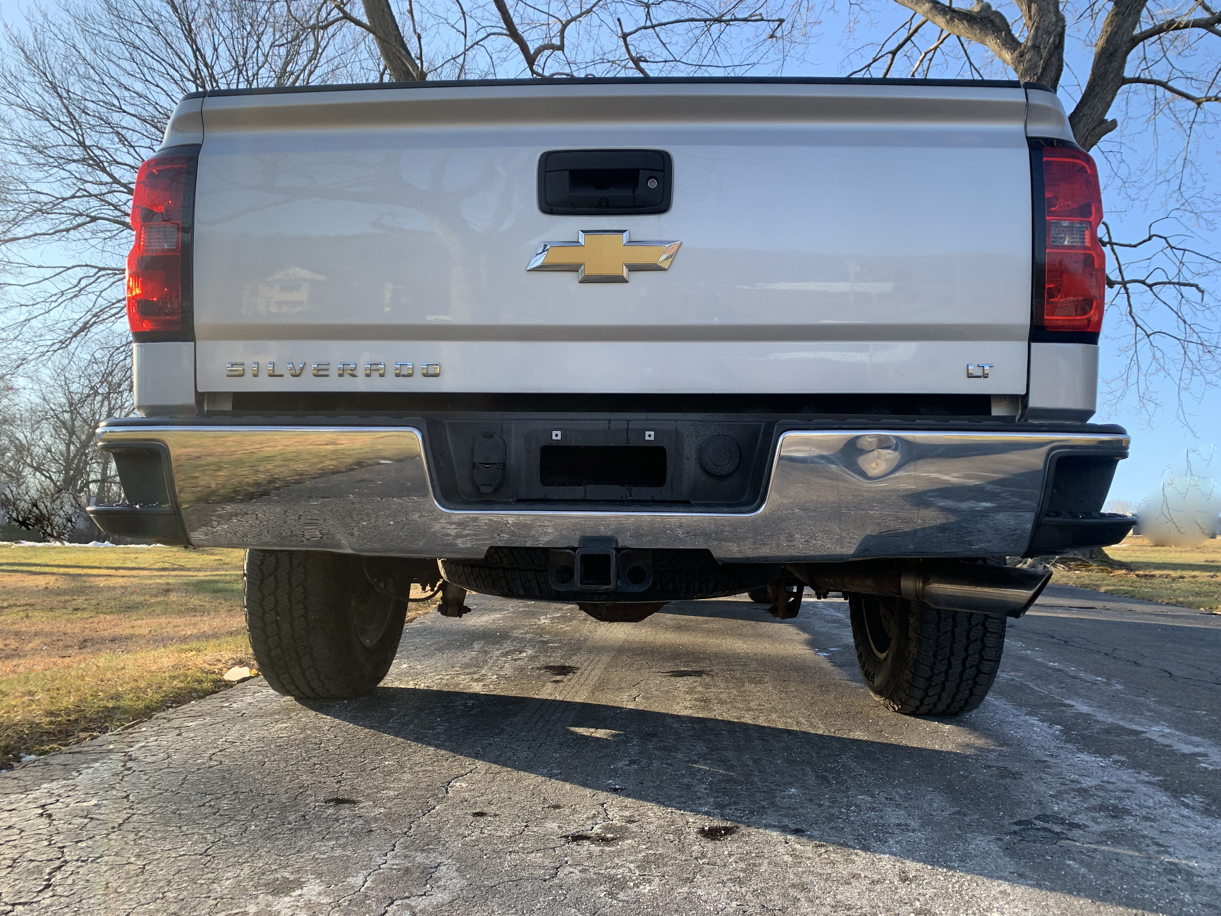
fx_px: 917
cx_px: 610
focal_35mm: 26
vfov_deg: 53.1
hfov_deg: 67.3
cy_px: 458
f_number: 1.8
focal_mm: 4.25
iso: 25
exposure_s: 1/317
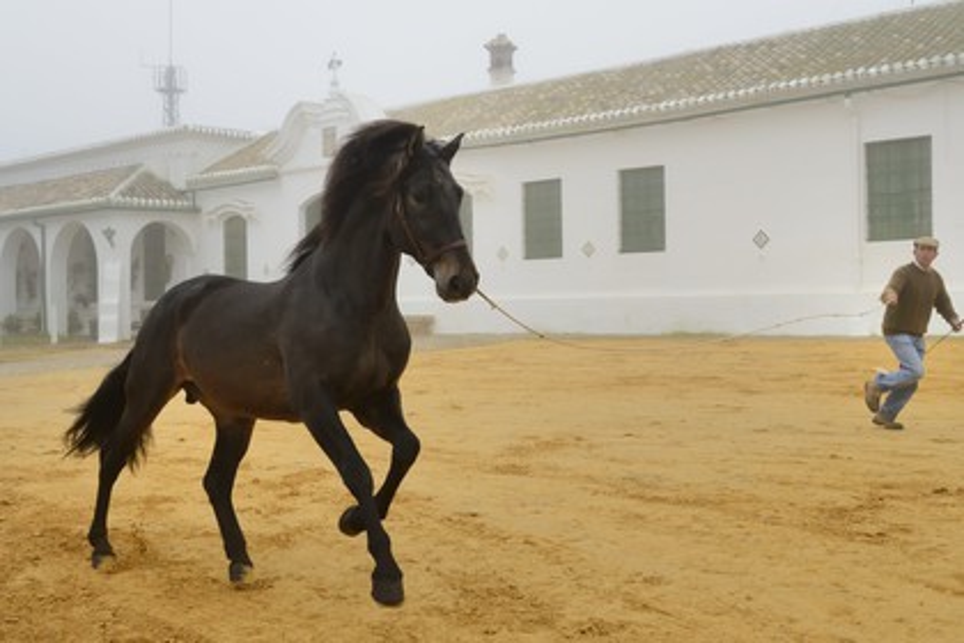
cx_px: 482
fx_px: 1125
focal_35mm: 42
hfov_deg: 46.4
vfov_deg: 31.9
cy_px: 322
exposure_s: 1/1000
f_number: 5.6
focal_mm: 42
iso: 800
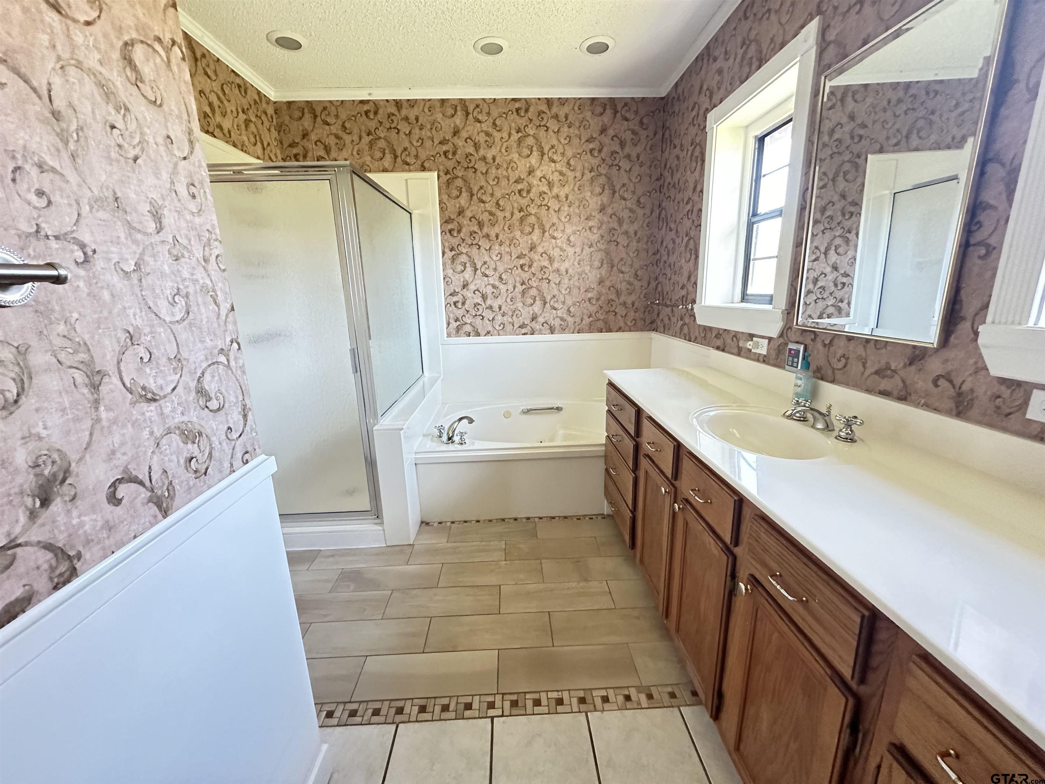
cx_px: 522
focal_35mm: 14
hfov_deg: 102.1
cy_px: 392
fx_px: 423
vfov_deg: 85.7
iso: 800
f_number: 2.2
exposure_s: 1/60
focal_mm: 2.22
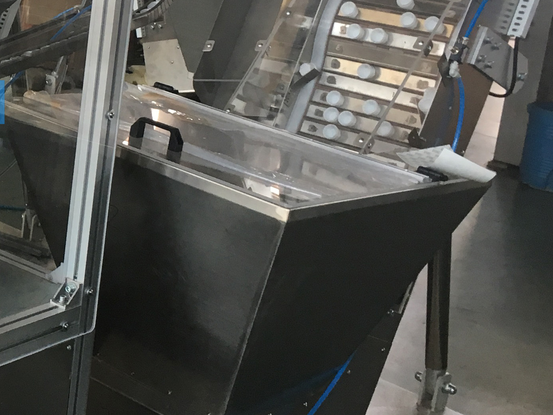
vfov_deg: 17.5
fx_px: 1342
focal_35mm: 84
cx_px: -88
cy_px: 134
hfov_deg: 21.8
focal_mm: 4.15
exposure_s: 1/33
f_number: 2.2
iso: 40
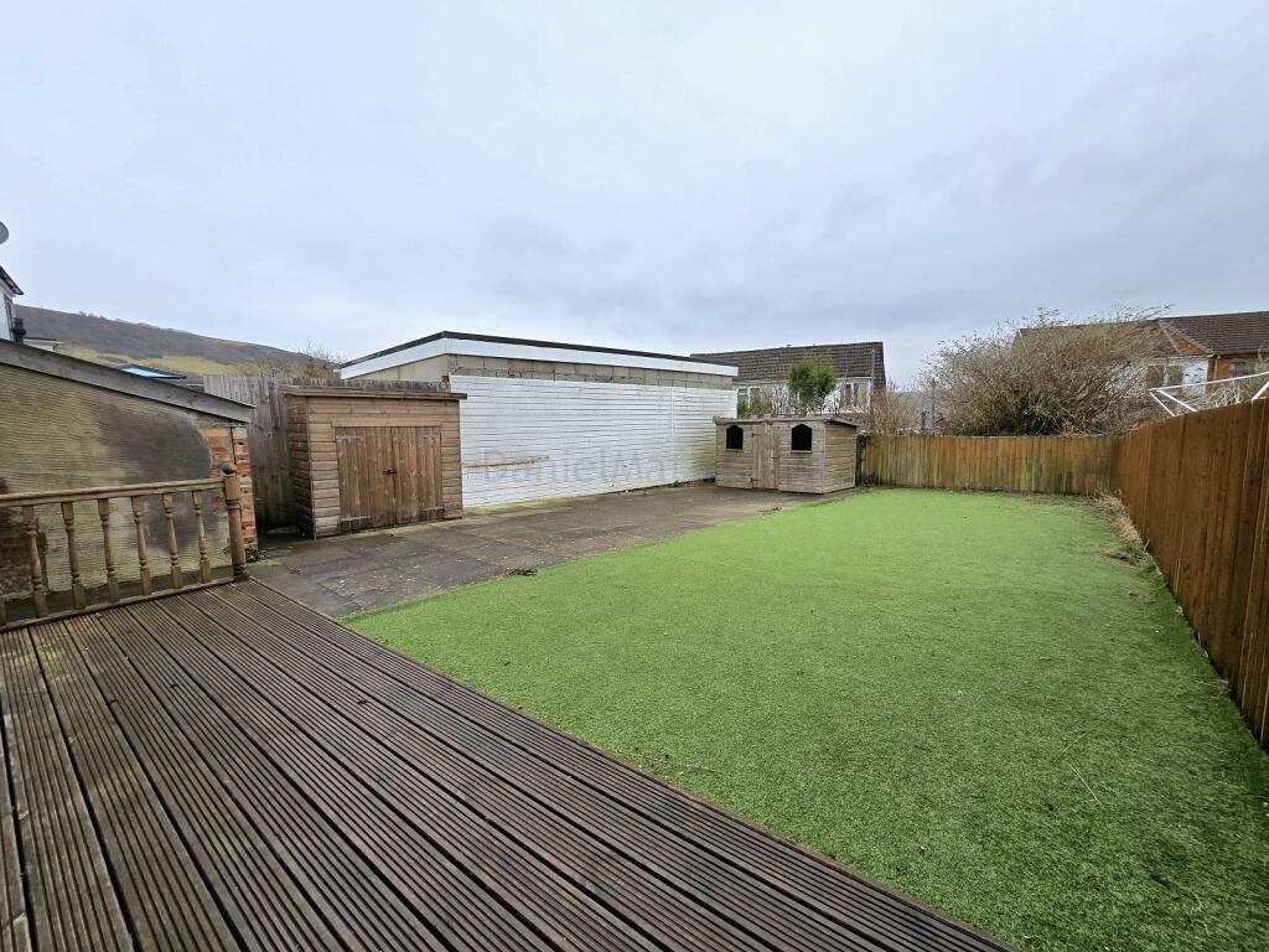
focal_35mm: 13
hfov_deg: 106.2
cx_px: 634
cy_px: 476
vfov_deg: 89.9
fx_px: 477
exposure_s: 1/370
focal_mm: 2.2
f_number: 2.2
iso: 100
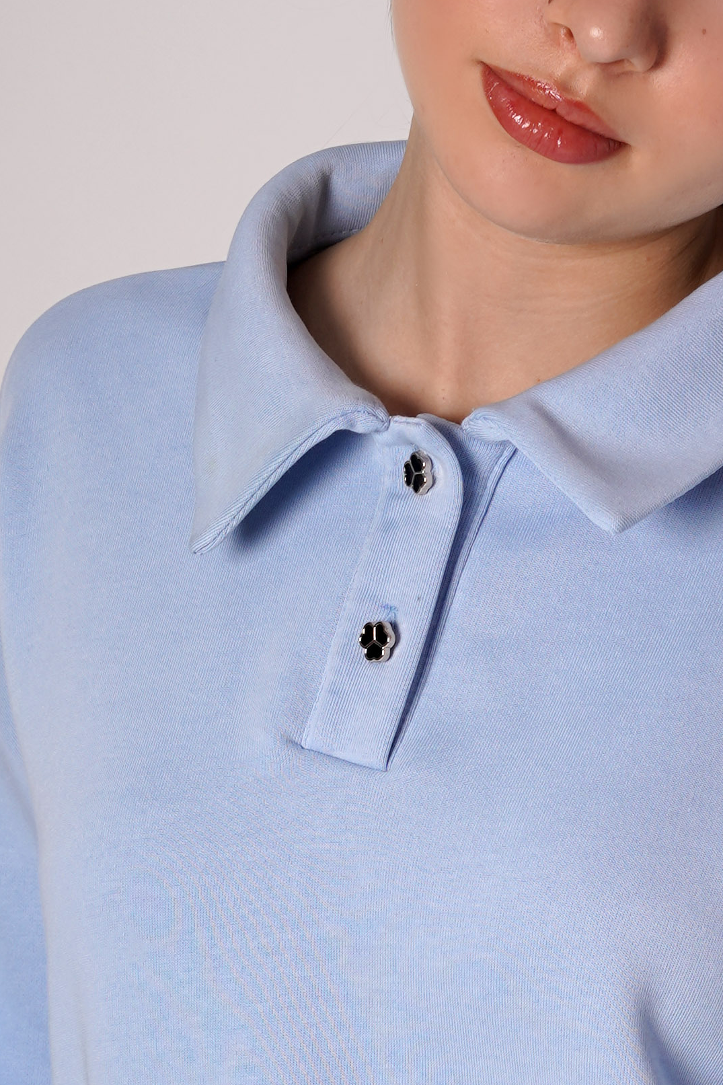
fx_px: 5604
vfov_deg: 11.0
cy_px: 733
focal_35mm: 186
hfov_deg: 7.4
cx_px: 539
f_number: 10
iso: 100
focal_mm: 50
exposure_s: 1/160
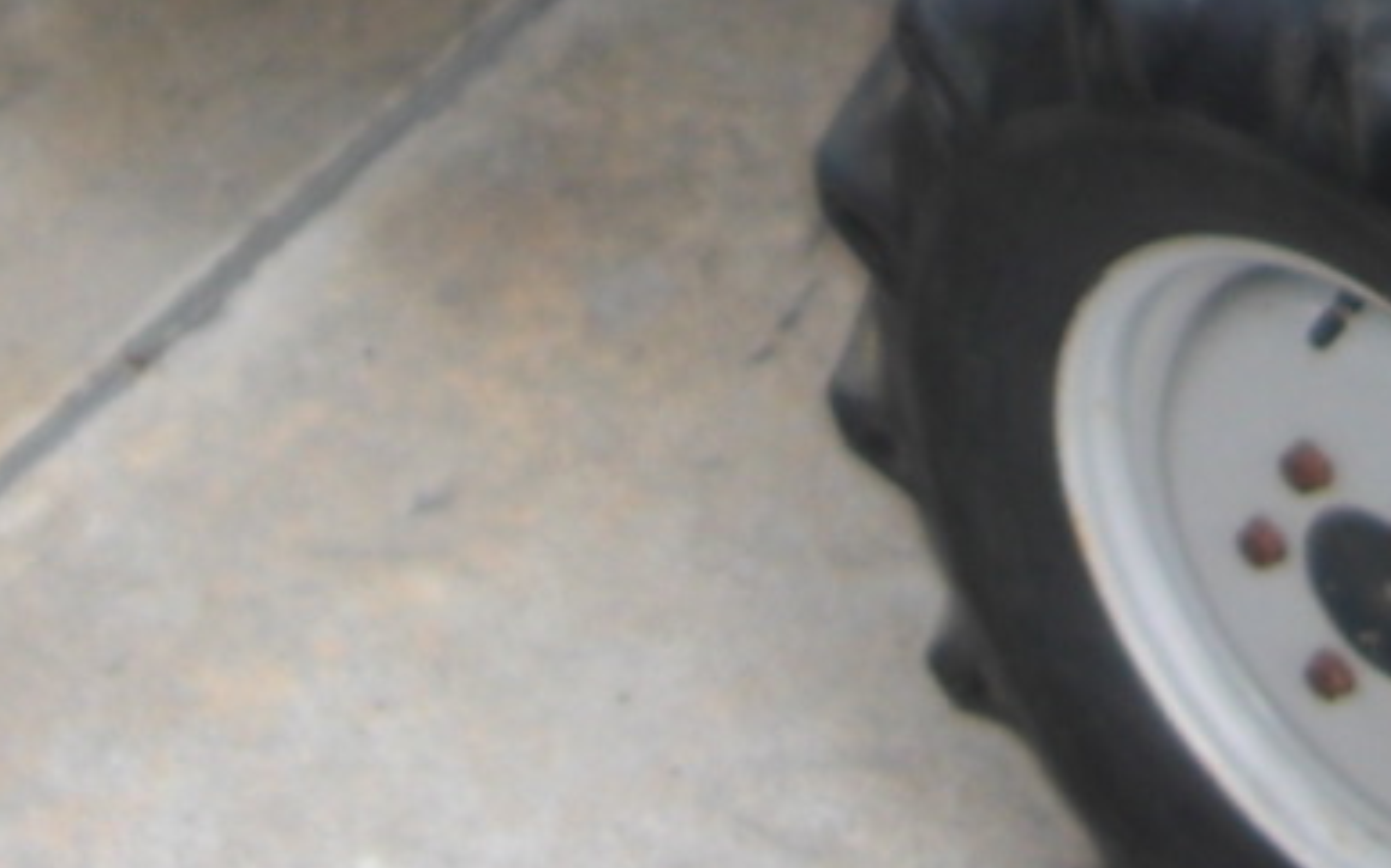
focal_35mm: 123
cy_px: -648
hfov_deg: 16.8
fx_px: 4661
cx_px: 1178
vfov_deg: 10.1
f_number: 2.6
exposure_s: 1/160
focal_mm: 4.9
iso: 50
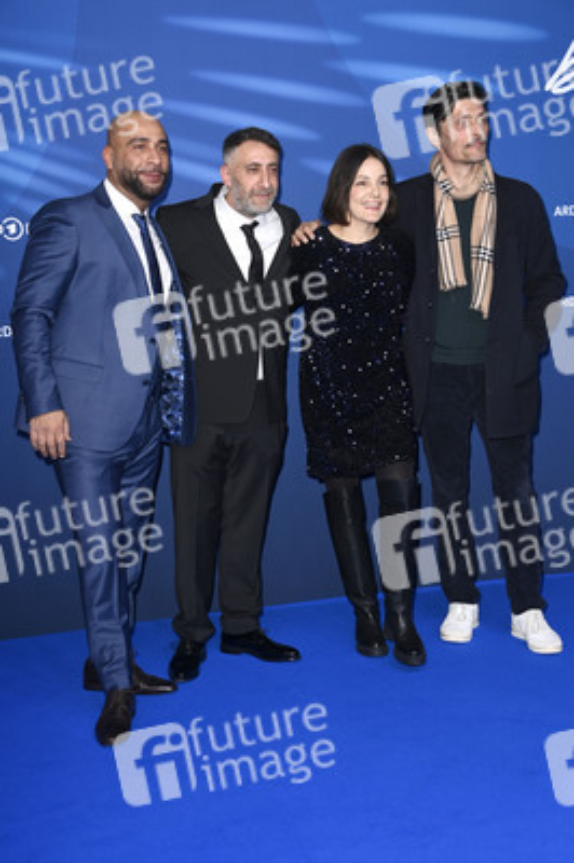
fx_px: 1342
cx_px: 287
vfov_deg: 35.7
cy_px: 432
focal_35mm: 56
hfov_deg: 24.2
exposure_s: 1/250
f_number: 6.3
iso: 800
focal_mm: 56
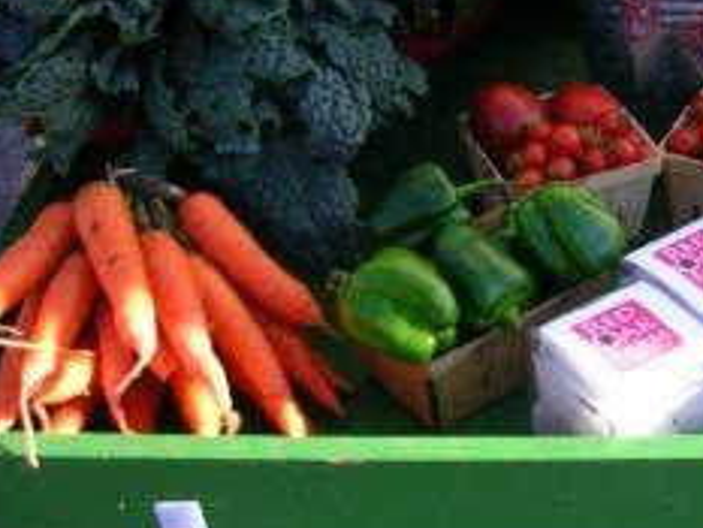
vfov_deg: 19.8
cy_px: 57
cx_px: 649
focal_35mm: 73
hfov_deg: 25.7
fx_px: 1483
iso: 50
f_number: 2.8
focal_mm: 5.8
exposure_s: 1/277
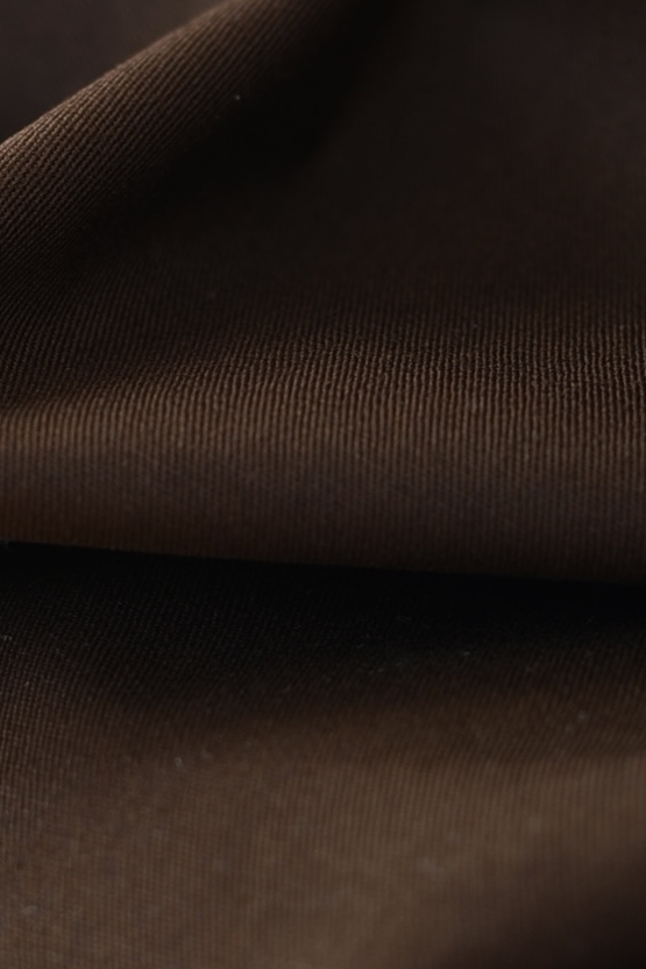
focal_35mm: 145
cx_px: 73
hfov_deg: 9.4
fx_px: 3911
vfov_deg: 14.1
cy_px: 379
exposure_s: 1/50
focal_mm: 35
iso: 100
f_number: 3.5
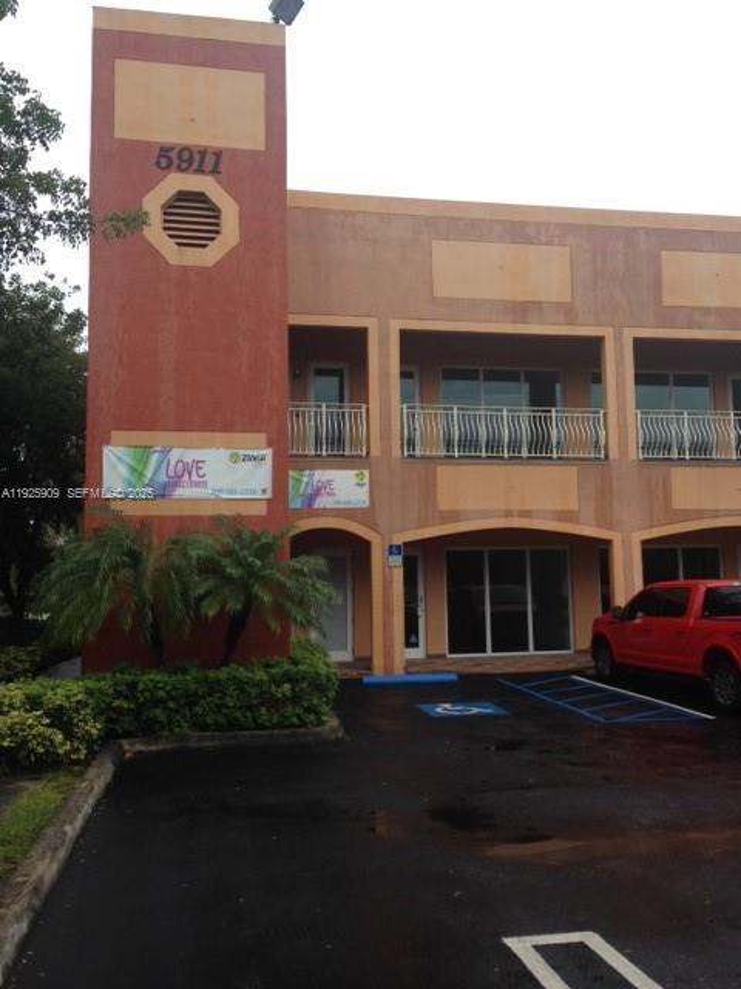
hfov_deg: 42.9
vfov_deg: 55.4
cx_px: 370
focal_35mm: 33
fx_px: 942
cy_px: 494
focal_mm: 4.12
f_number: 2.4
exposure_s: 1/393
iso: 50
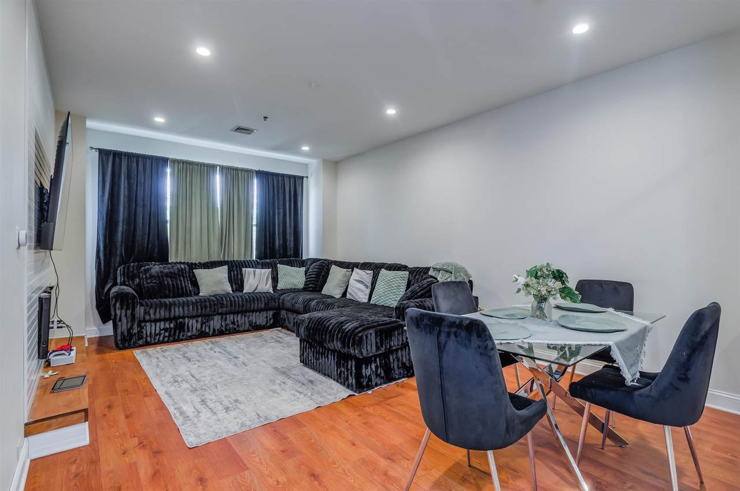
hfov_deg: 95.1
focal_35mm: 16
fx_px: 338
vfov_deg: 71.8
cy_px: 246
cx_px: 370
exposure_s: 1.6
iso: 100
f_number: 8
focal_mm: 11
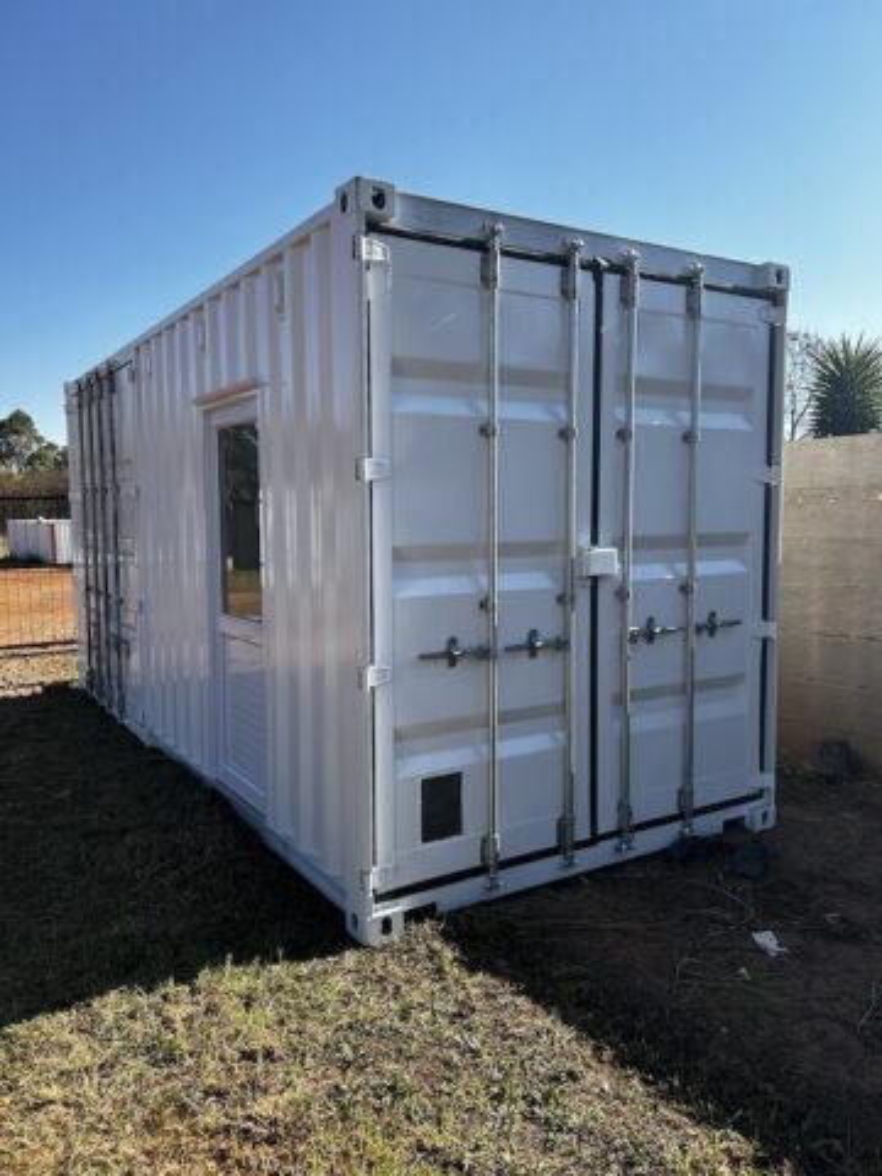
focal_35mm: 26
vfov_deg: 67.3
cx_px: 441
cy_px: 588
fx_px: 883
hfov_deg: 53.1
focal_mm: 5.7
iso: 50
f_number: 1.5
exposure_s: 1/2632
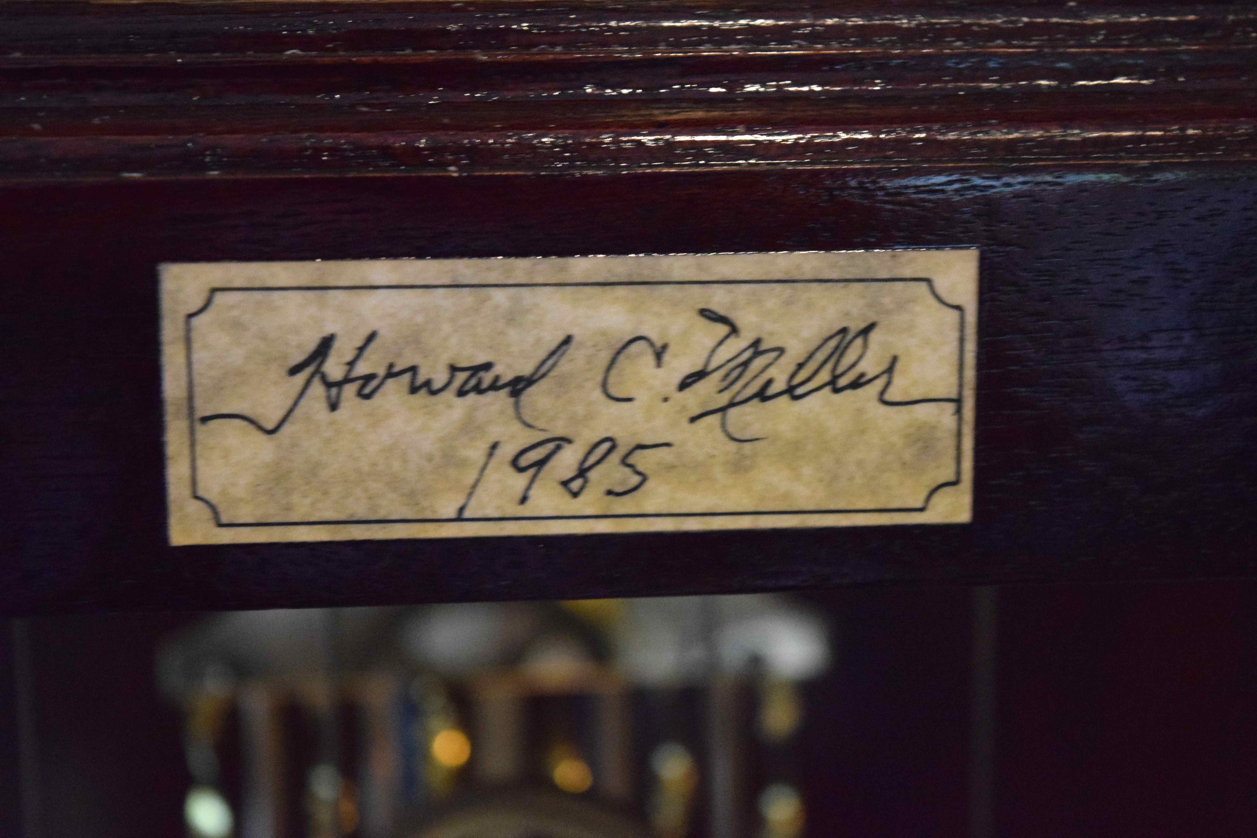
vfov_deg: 16.6
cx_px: 628
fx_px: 2880
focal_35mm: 82
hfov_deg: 24.6
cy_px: 419
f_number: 5.6
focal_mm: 55
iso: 6400
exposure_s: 1/25
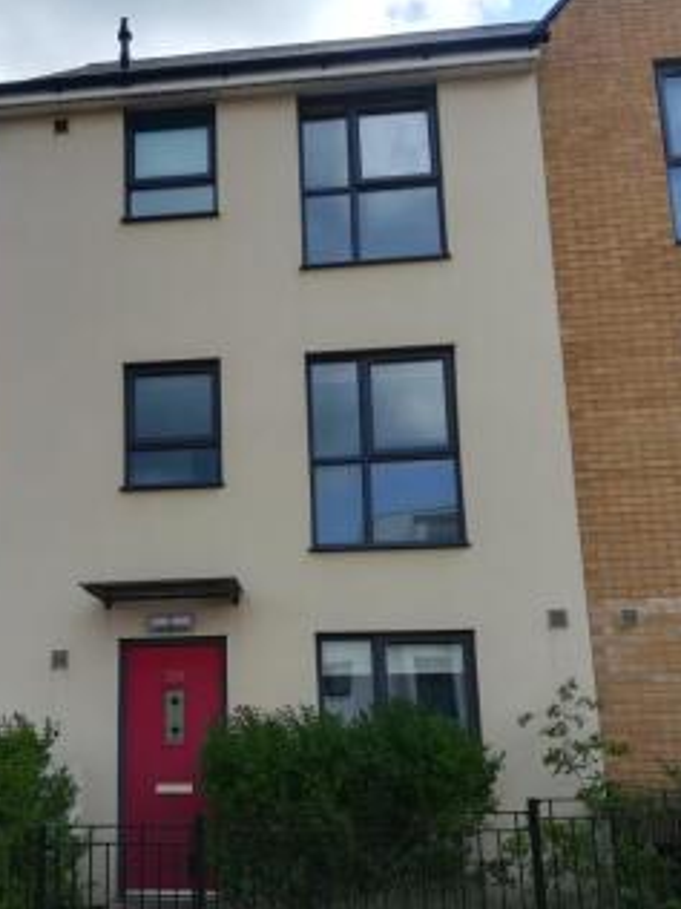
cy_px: 528
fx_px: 944
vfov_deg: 51.1
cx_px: 218
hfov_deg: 39.1
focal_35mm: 36
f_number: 2.2
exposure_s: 1/438
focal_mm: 3.83
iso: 50
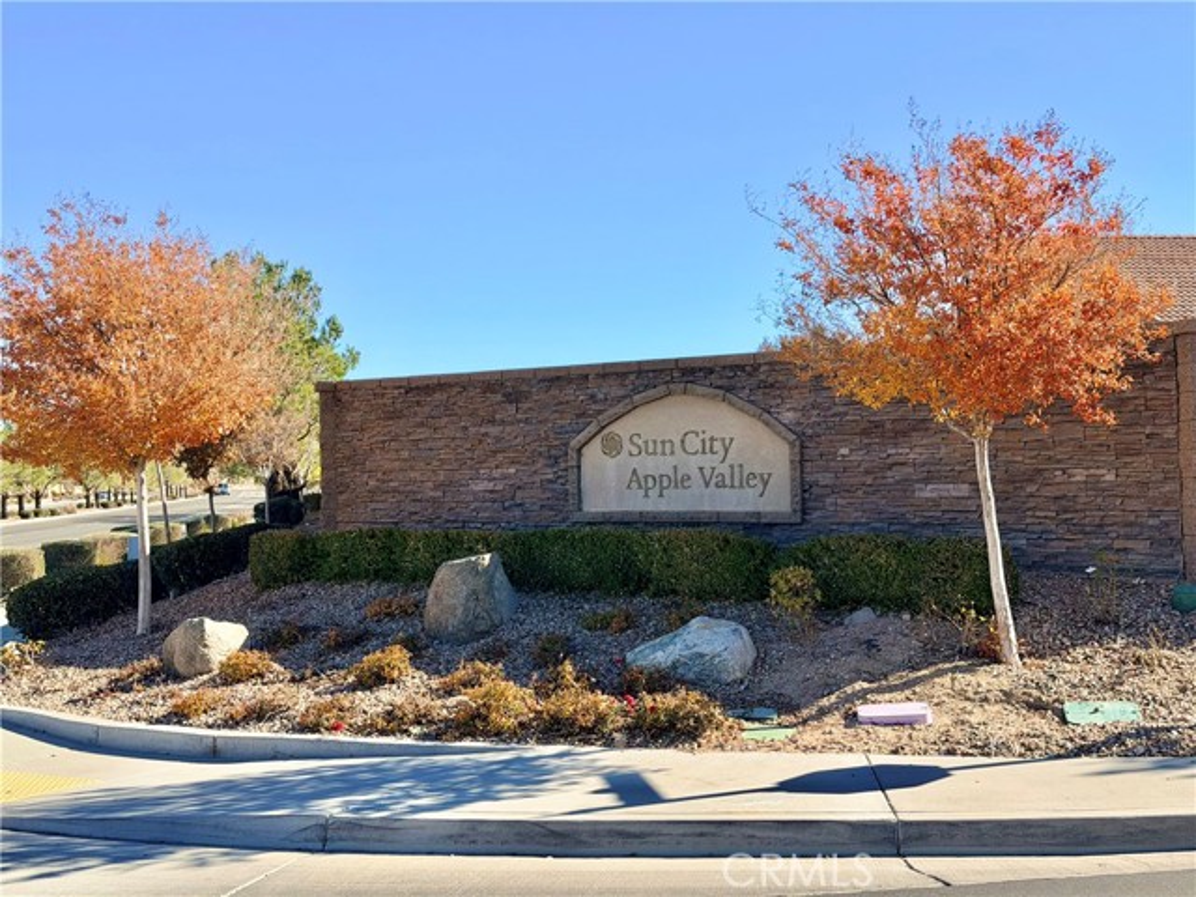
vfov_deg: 30.3
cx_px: 598
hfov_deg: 39.7
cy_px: 448
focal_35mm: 48
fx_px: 1658
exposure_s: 1/5587
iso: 64
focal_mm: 6.76
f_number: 1.78
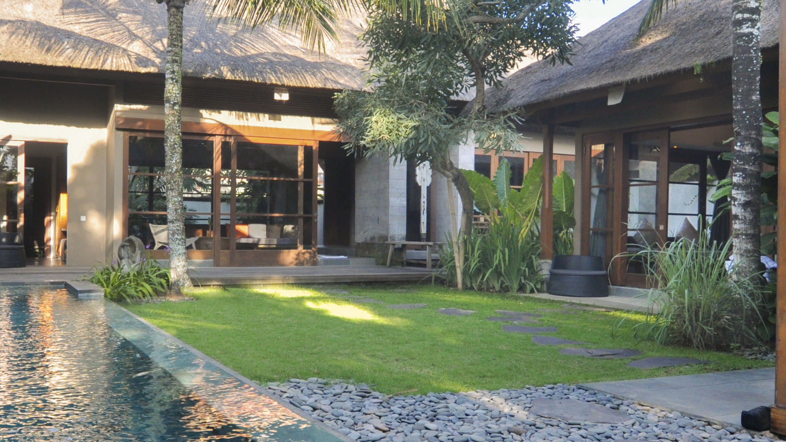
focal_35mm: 34
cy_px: 226
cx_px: 301
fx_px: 709
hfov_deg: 57.4
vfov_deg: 34.6
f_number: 6.3
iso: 320
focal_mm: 11
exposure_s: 1/100
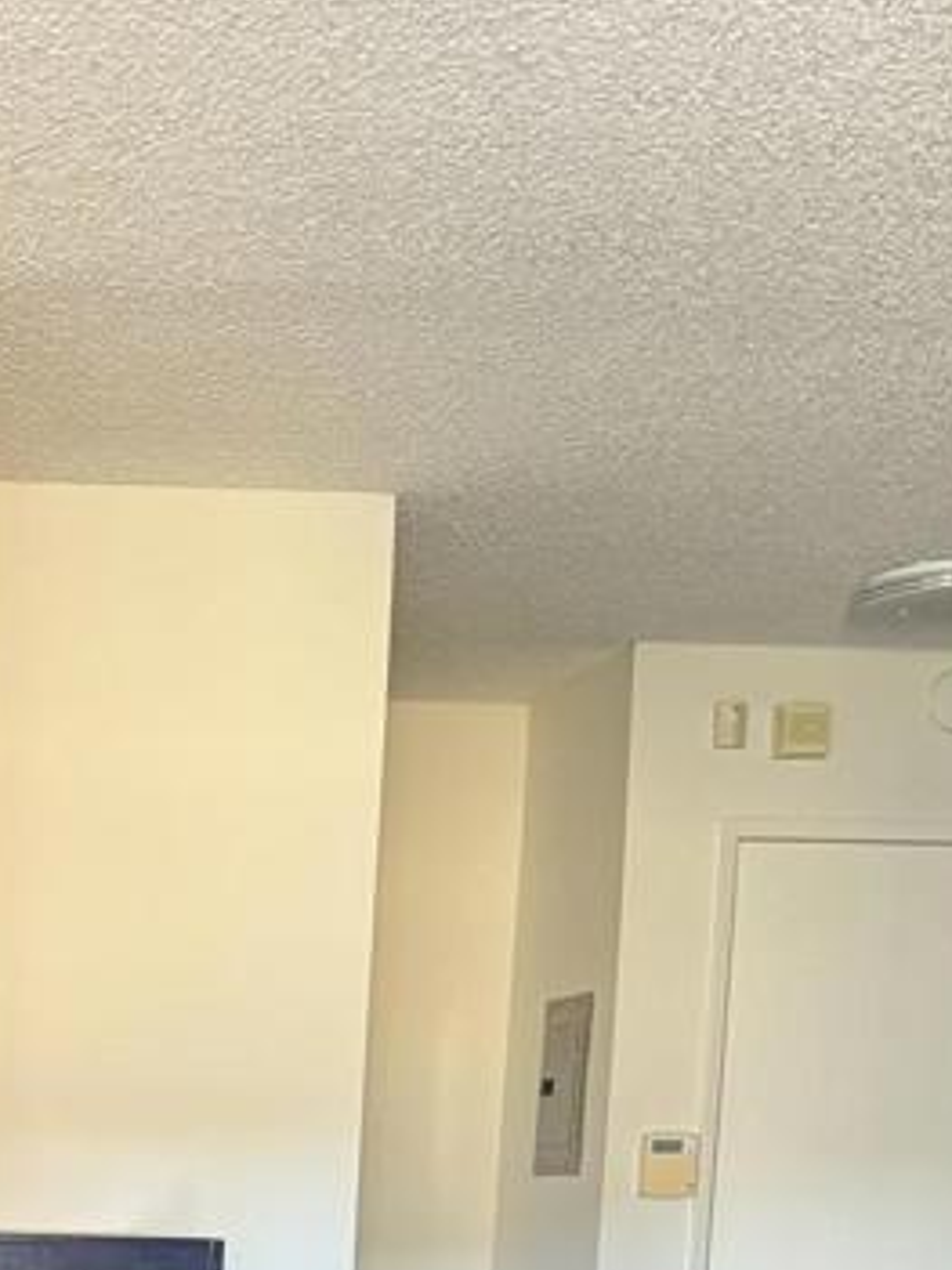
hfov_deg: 20.0
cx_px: -101
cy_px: 1675
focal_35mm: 70
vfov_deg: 24.2
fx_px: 2568
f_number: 1.78
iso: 1000
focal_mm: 6.76
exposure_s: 1/30
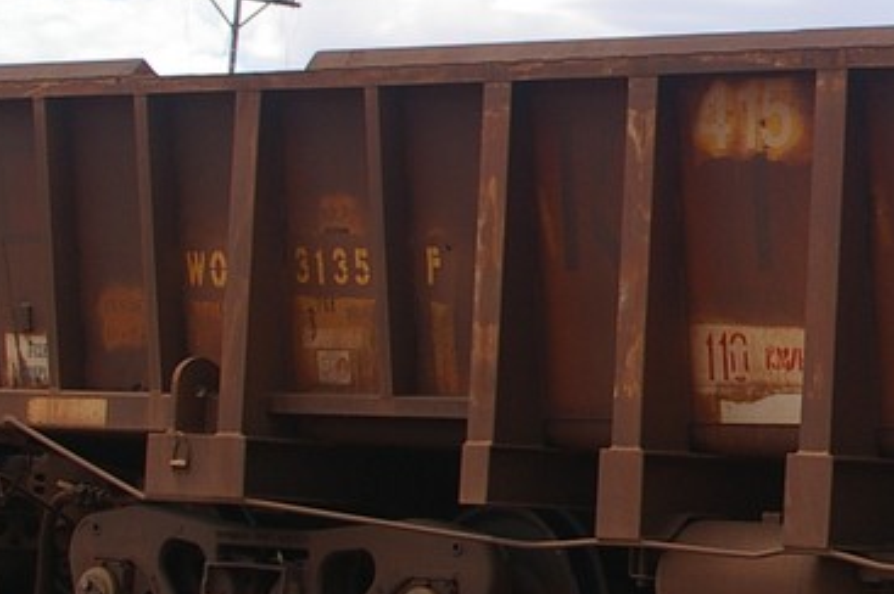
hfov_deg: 11.2
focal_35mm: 178
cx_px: 1272
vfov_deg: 7.7
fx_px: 4416
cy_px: 383
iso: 200
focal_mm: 34
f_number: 9.5
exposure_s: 1/250
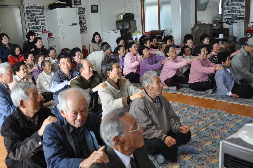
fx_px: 274
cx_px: 126
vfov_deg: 34.1
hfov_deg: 49.6
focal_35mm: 39
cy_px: 84
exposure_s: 1/60
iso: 400
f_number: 4.2
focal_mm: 26
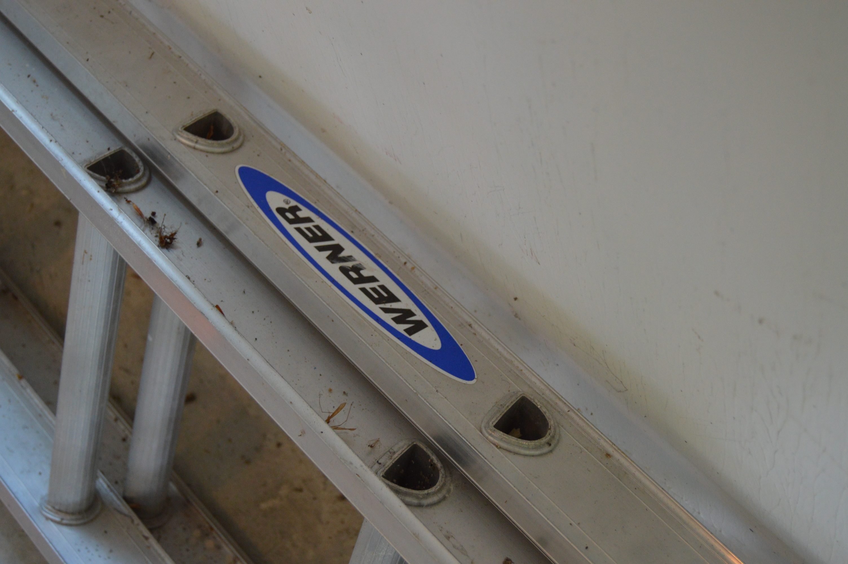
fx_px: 1341
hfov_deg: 35.1
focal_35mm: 57
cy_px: 282
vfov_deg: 23.7
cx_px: 424
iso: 1100
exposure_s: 1/60
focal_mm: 38
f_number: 4.8
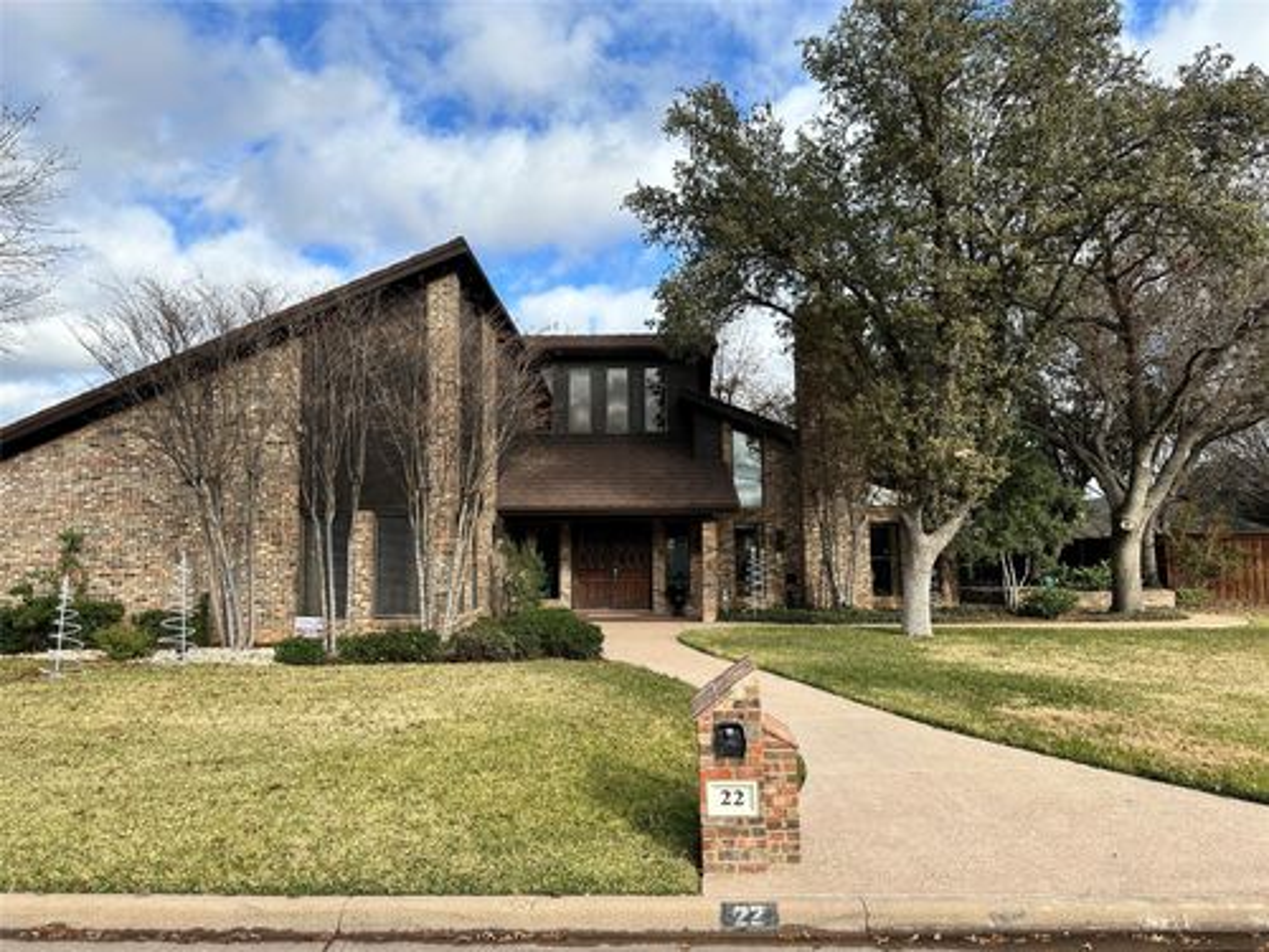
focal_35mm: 24
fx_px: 880
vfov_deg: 56.8
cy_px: 476
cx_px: 634
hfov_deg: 71.6
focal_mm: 6.86
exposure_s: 1/2809
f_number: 1.78
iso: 80
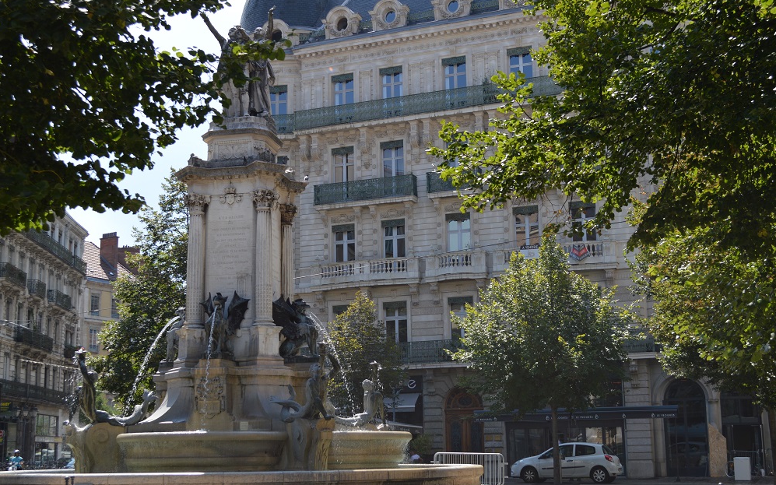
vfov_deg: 26.3
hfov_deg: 41.1
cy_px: 255
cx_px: 388
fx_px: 1036
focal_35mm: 49
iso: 100
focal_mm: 32
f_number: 7.1
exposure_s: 1/200
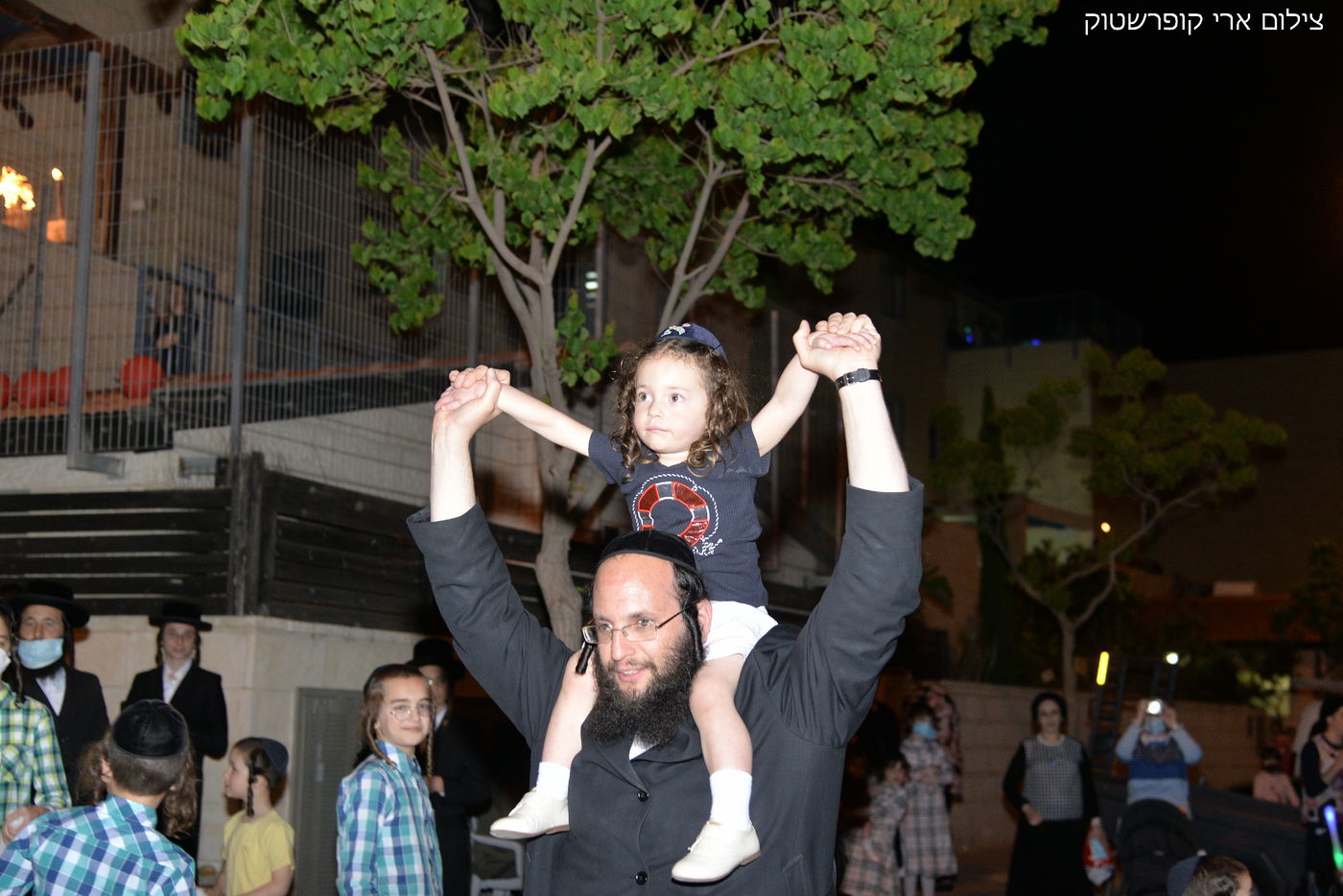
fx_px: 1791
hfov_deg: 41.1
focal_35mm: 48
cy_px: 448
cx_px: 672
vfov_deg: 28.1
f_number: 4
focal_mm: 48
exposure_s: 1/125
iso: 1250
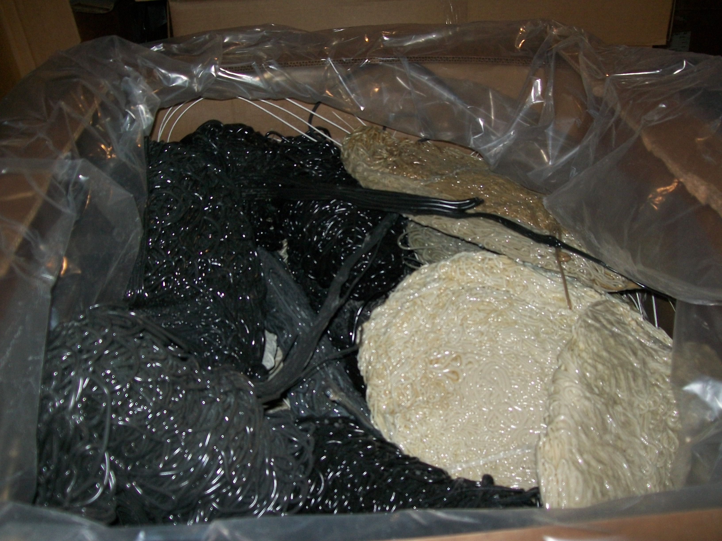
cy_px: 270
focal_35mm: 36
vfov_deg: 39.7
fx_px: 751
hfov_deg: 51.4
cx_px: 361
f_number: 2.7
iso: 80
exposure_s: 1/30
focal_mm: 6
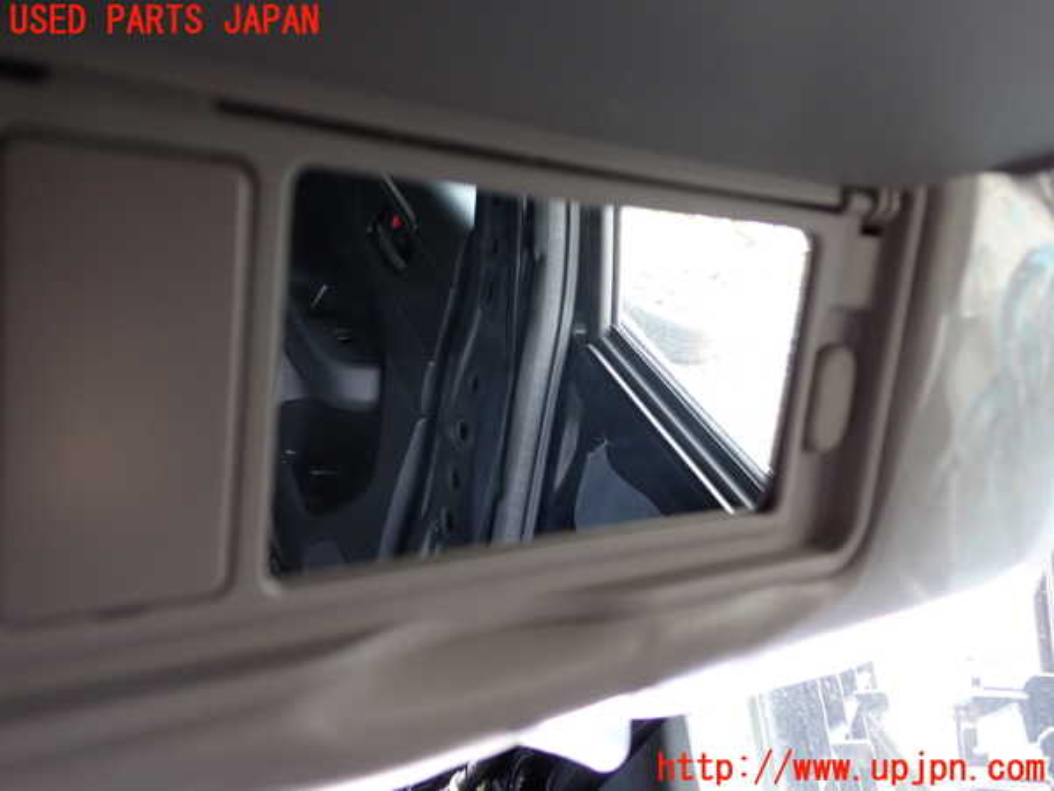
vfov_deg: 46.8
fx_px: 913
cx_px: 527
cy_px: 396
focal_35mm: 30
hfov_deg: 60.0
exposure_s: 1/30
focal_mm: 5.4
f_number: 2.3
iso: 250
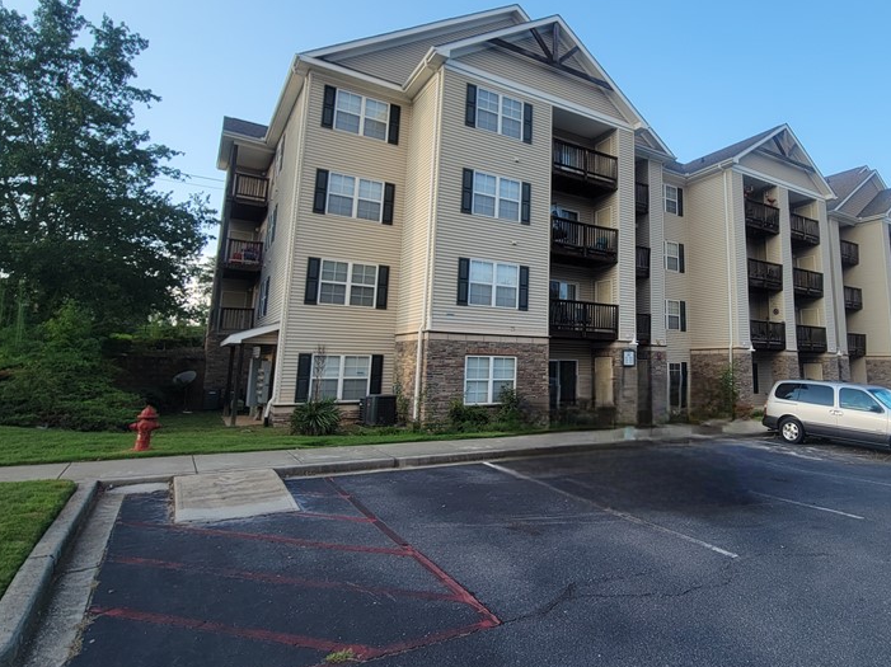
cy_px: 278
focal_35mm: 19
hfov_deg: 82.7
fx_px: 489
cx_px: 569
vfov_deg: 68.2
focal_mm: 2.2
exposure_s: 1/476
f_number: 2.2
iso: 50
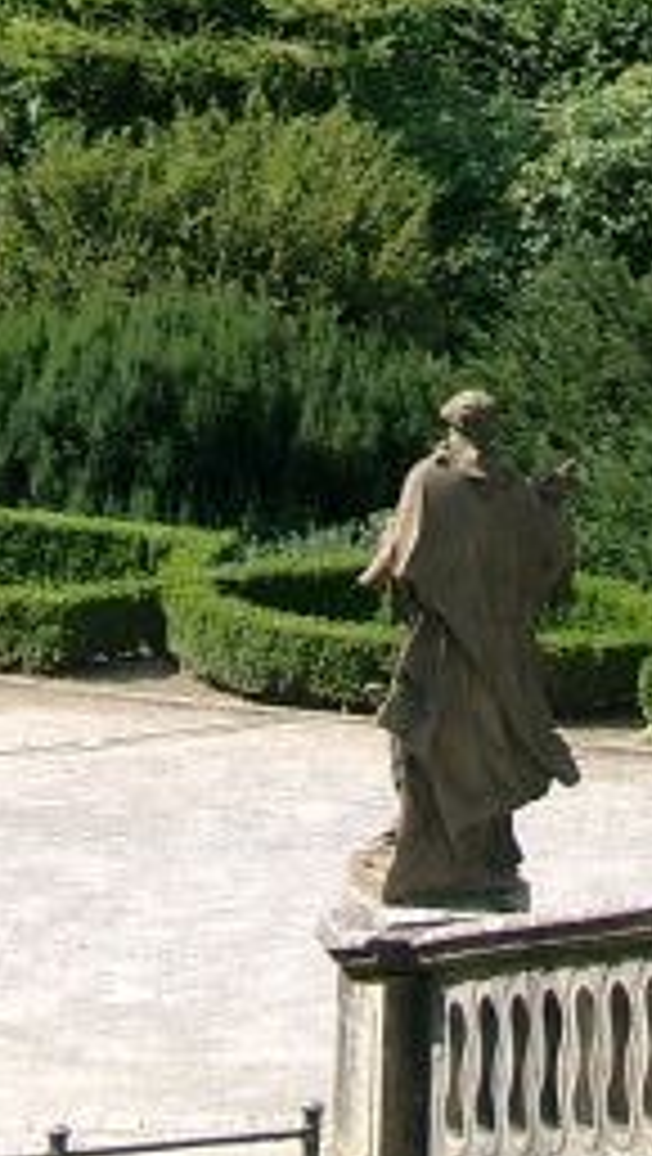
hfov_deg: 6.3
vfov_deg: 10.8
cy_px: -513
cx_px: 540
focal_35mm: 193
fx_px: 5918
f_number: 4
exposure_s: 1/318
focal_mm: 11.76
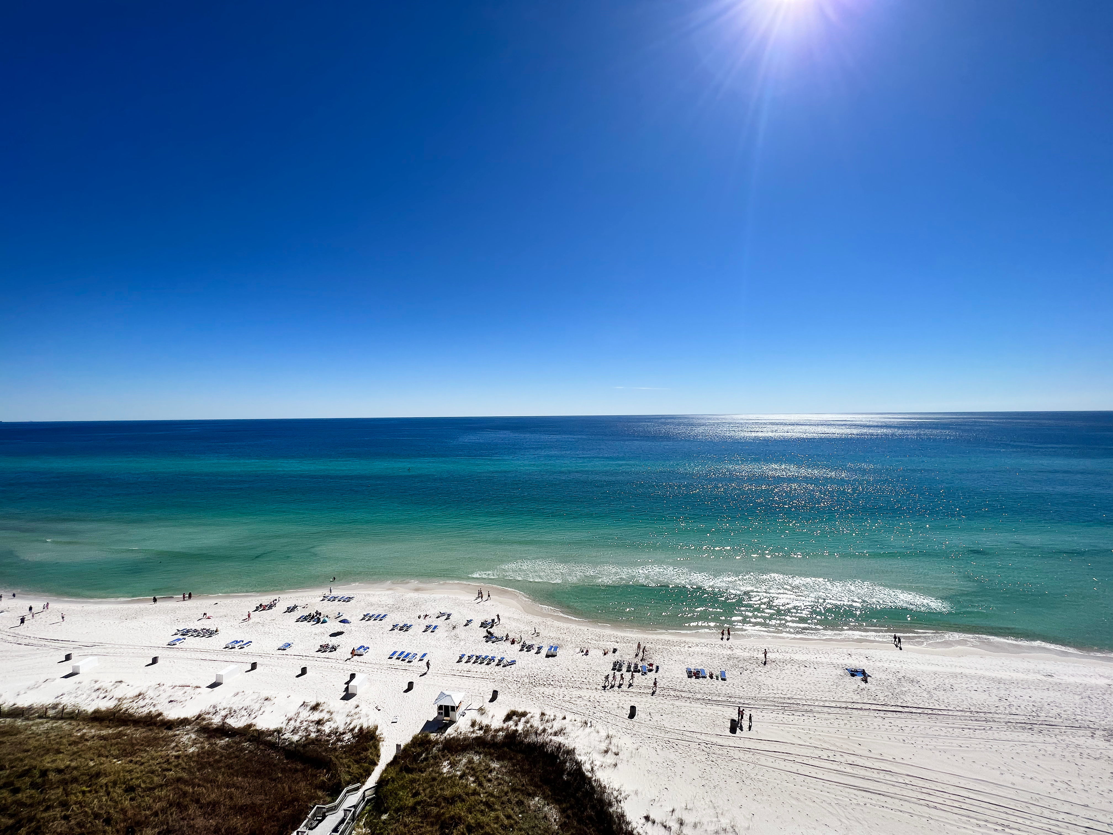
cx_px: 556
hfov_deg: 106.2
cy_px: 418
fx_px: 418
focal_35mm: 13
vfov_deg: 89.9
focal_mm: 1.57
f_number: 1.8
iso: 32
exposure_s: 1/3534
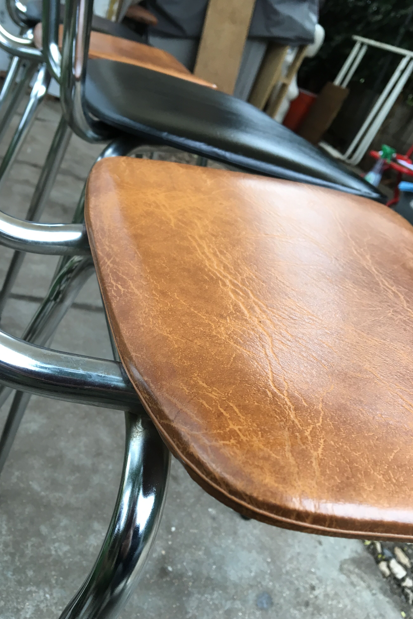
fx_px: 533
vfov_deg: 60.3
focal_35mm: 31
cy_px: 318
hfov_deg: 42.2
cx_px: 181
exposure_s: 1/33
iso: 40
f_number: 2.2
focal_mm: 4.15
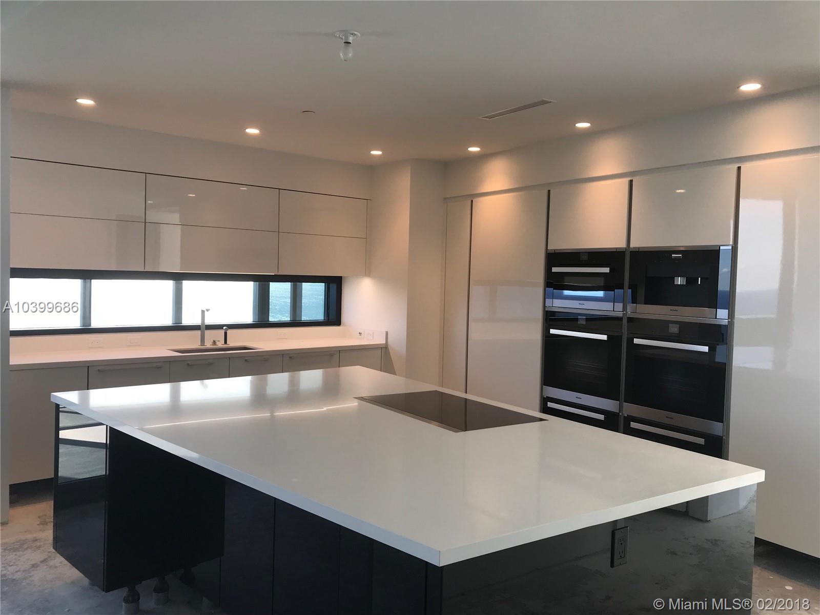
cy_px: 308
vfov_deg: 49.7
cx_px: 410
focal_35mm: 28
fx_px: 663
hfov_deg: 63.4
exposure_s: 1/60
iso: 20
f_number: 1.8
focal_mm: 3.99
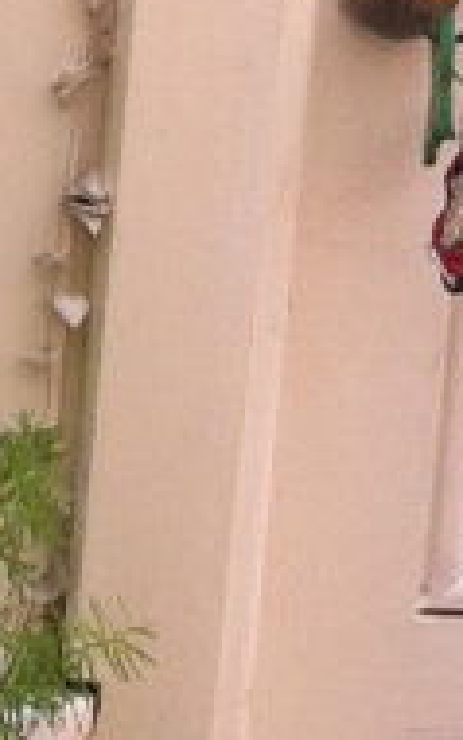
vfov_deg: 8.3
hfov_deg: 4.7
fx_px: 5100
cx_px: -1358
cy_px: 129
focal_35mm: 253
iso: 80
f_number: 2.8
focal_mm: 3.85
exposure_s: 1/204
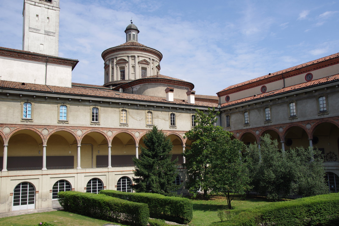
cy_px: 113
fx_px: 292
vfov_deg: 42.2
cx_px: 170
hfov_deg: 60.3
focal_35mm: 31
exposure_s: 1/320
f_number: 7.1
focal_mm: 21
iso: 200
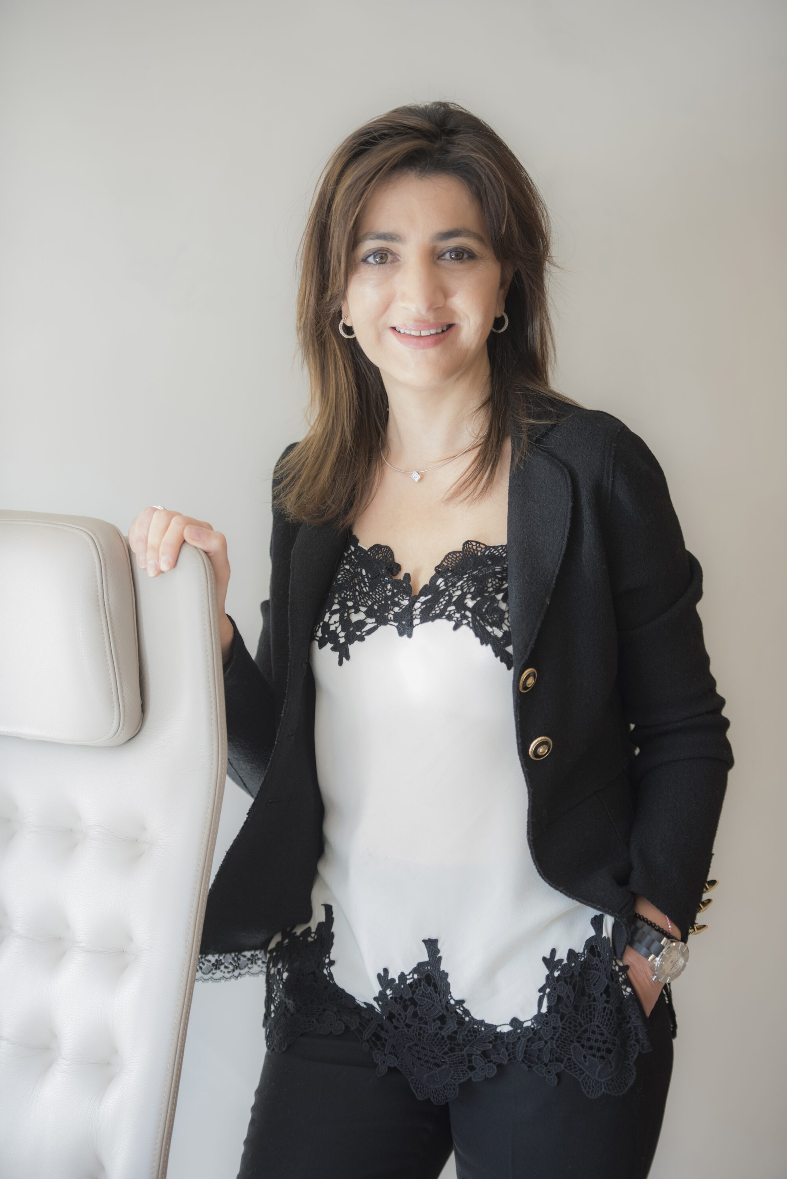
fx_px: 3604
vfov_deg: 18.6
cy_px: 590
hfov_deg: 12.5
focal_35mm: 110
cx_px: 394
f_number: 2.8
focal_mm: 110
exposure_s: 1/80
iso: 1000
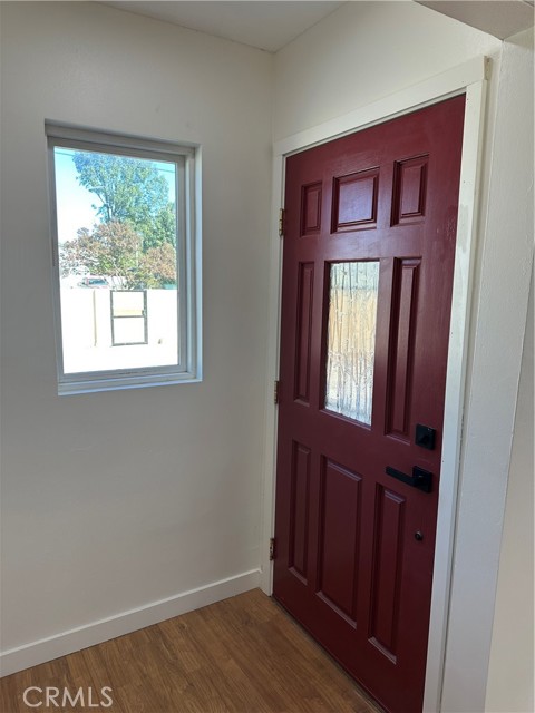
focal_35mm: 24
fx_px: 495
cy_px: 356
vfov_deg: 71.6
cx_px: 268
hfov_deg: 56.8
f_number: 1.78
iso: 64
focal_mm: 6.86
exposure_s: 1/180
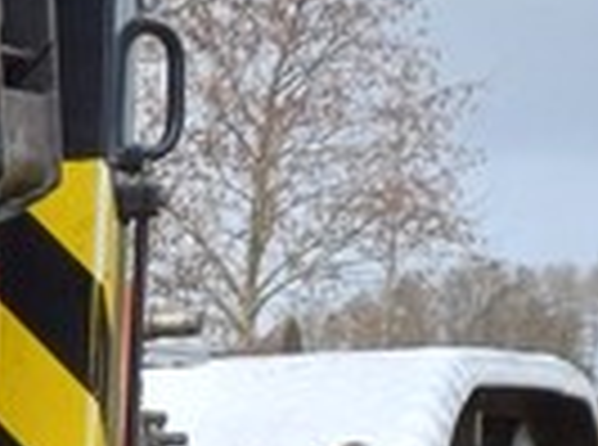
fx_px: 3325
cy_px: 937
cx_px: -1129
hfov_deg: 8.7
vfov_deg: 7.3
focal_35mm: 193
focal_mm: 4.65
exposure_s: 1/309
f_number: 1.8
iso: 50
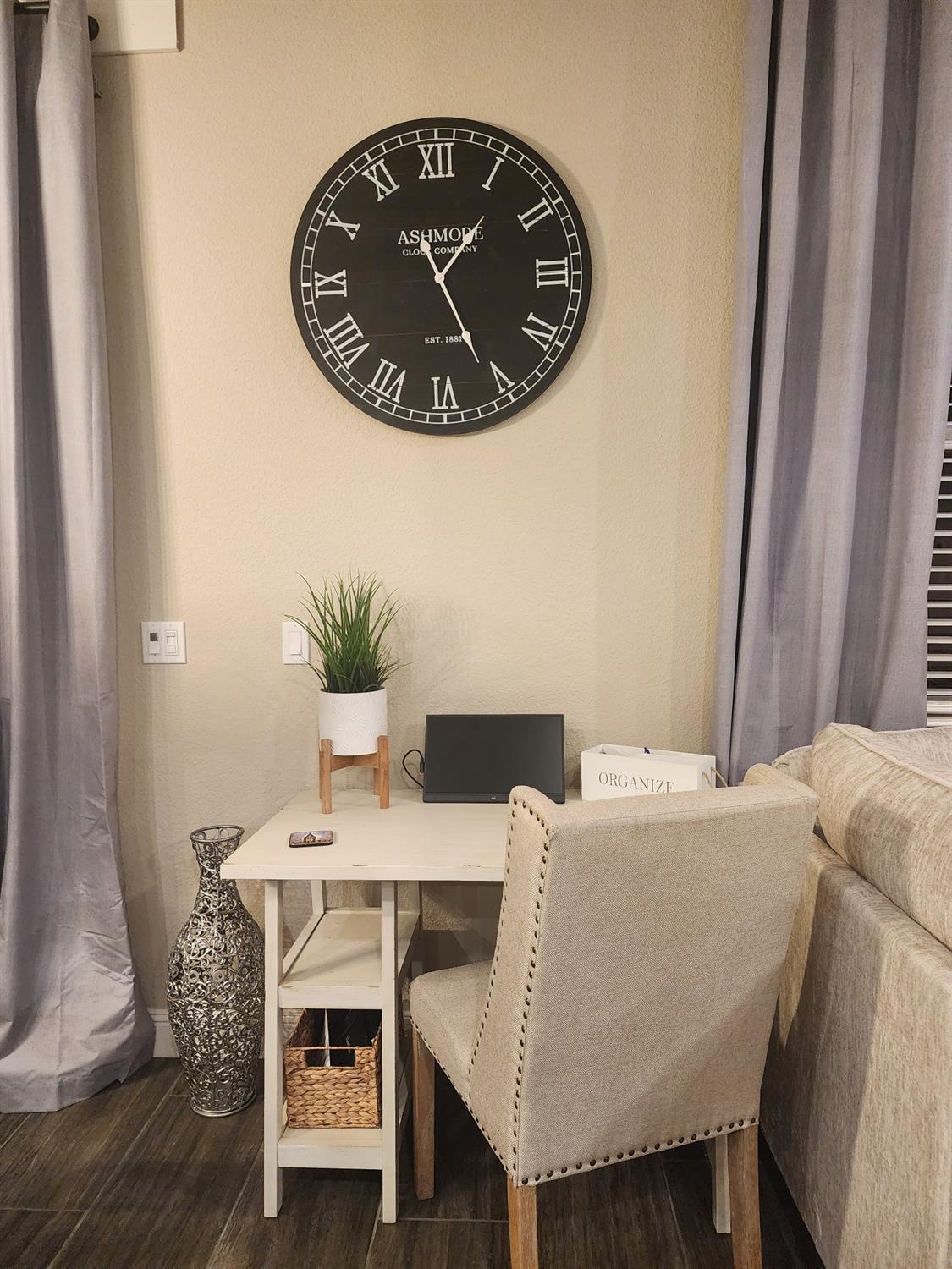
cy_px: 634
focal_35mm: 23
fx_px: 843
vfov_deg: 73.9
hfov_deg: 58.9
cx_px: 476
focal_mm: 6.4
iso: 800
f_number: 1.8
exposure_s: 1/120
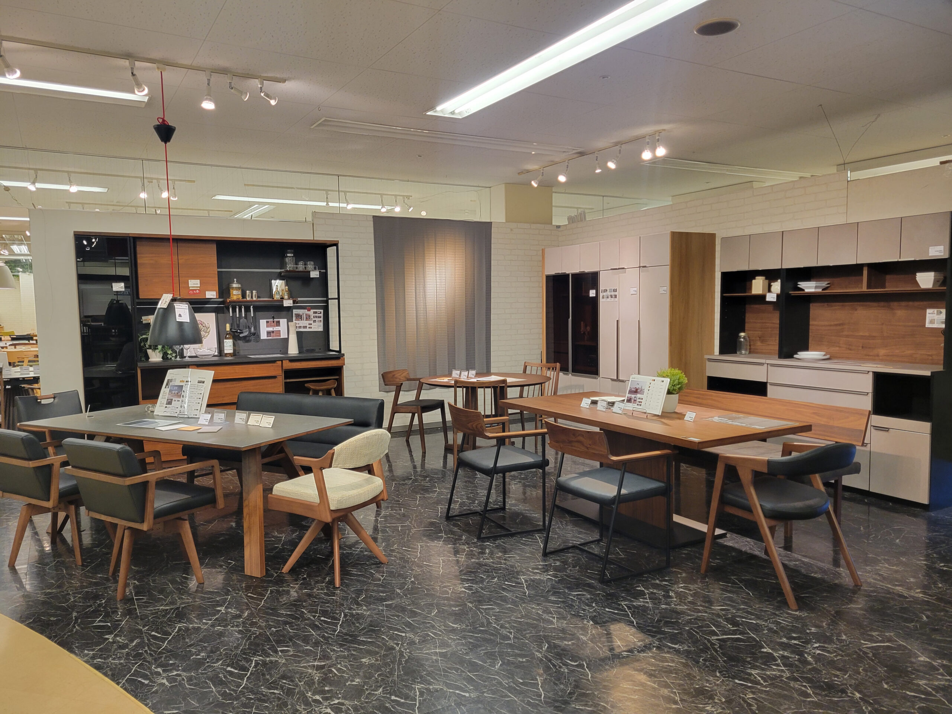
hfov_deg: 67.3
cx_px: 476
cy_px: 357
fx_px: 715
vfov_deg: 53.1
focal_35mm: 26
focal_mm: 5.4
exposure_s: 1/100
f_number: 1.8
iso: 200
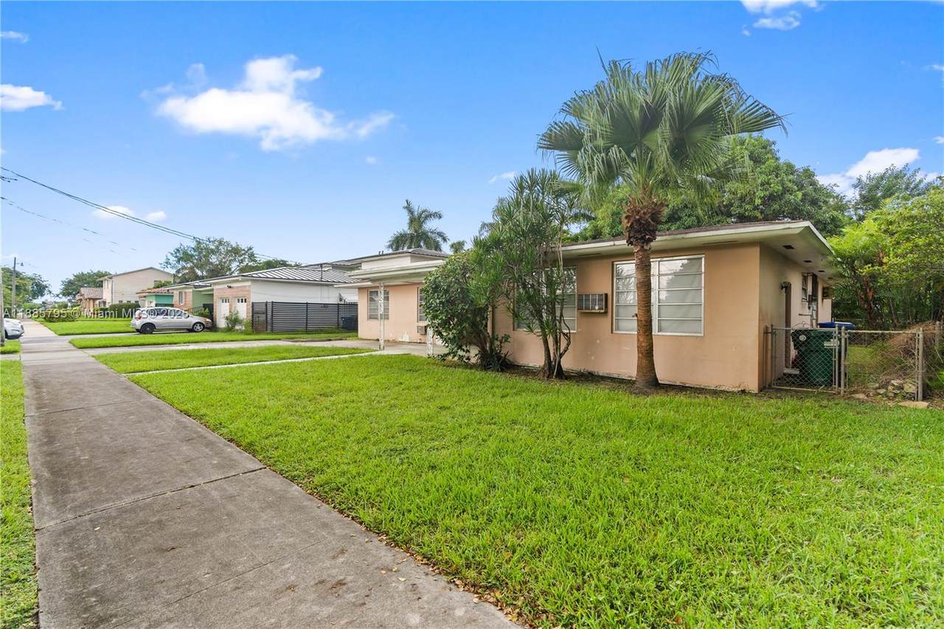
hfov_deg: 96.7
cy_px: 314
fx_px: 419
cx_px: 472
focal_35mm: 16
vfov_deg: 73.7
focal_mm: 16
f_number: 5
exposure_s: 1/25
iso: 100
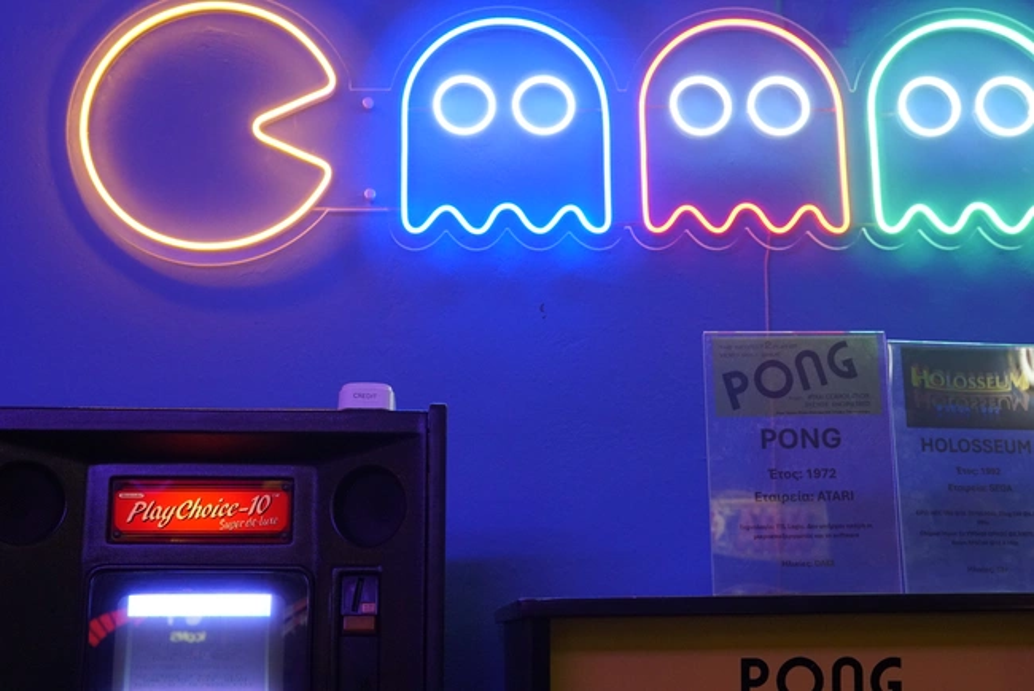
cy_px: 346
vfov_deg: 29.9
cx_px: 517
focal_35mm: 45
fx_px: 1293
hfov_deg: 43.6
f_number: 4
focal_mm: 30
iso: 2000
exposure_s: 1/160
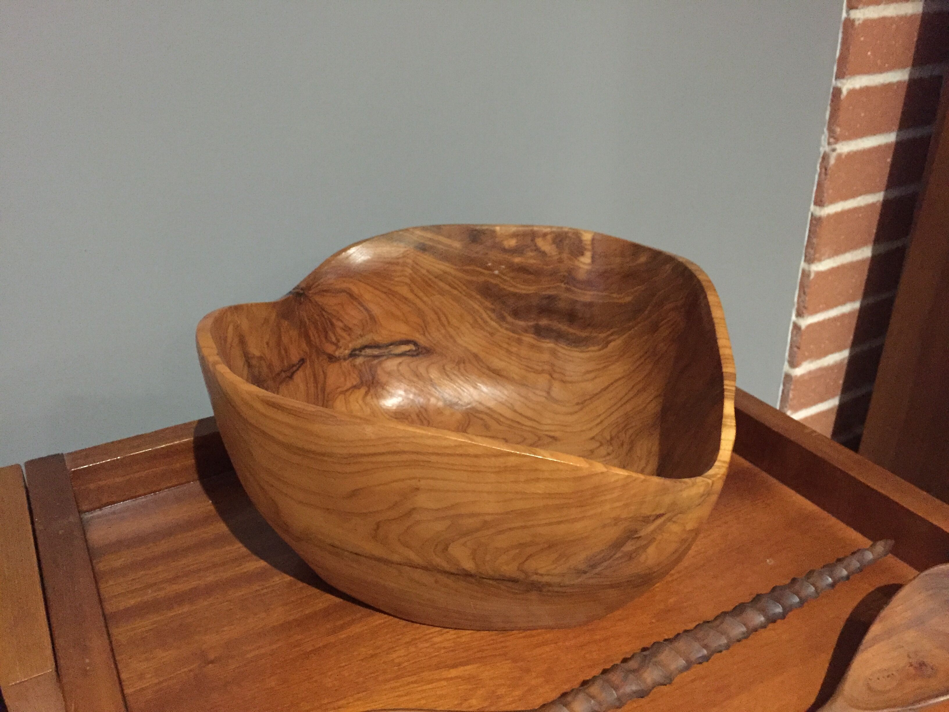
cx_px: 474
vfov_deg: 48.2
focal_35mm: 29
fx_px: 795
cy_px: 356
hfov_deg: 61.7
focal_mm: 4.15
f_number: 2.2
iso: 800
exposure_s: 1/17
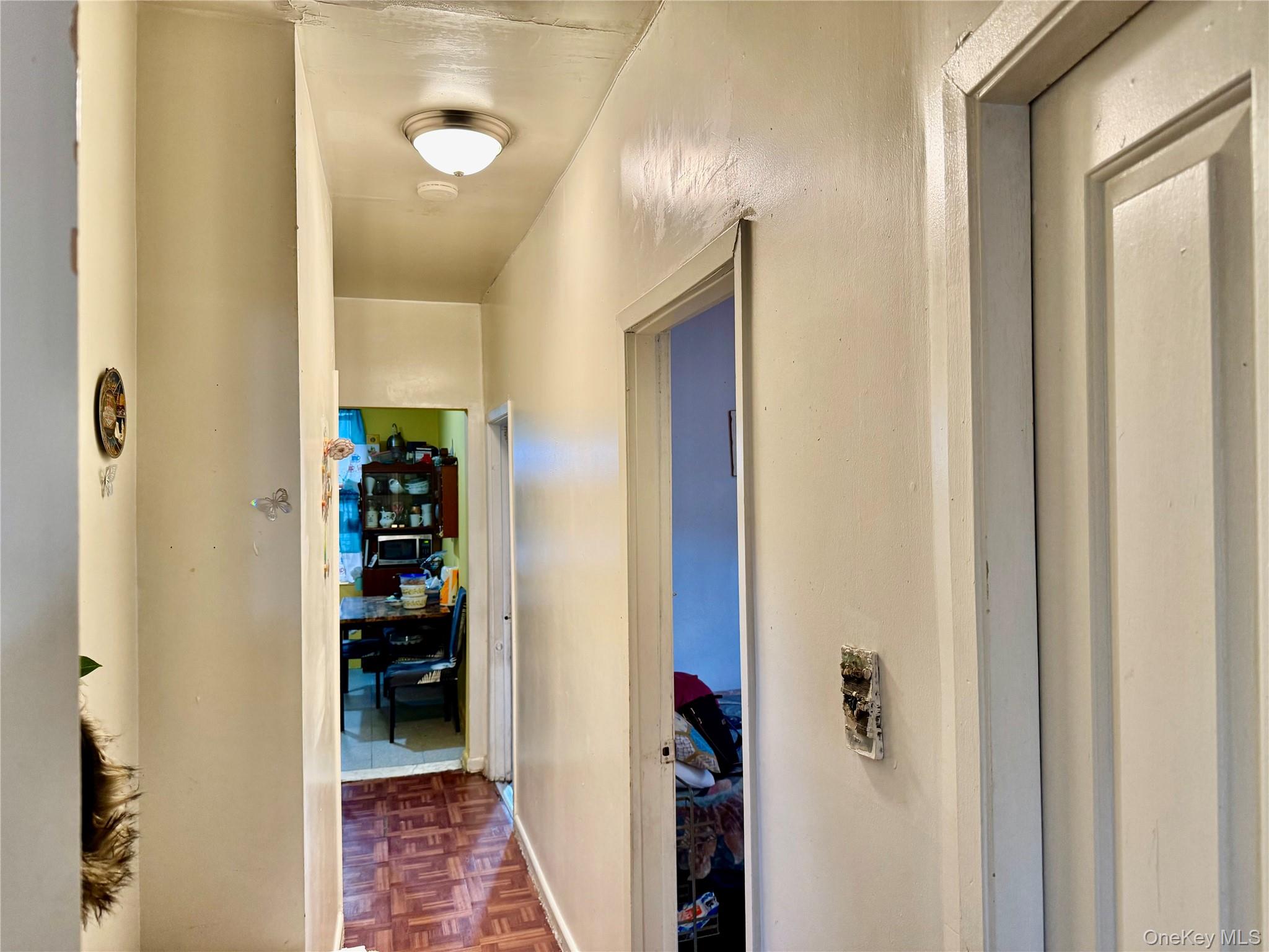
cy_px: 476
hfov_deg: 71.6
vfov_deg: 56.8
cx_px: 634
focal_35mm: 24
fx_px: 880
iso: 160
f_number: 1.78
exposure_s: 1/60
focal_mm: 6.76
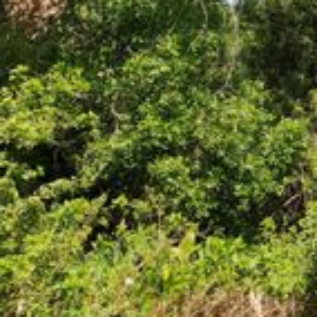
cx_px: 476
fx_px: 839
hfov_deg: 18.8
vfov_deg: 21.1
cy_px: 52
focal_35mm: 81
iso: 50
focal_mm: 4.3
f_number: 2.4
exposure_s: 1/789
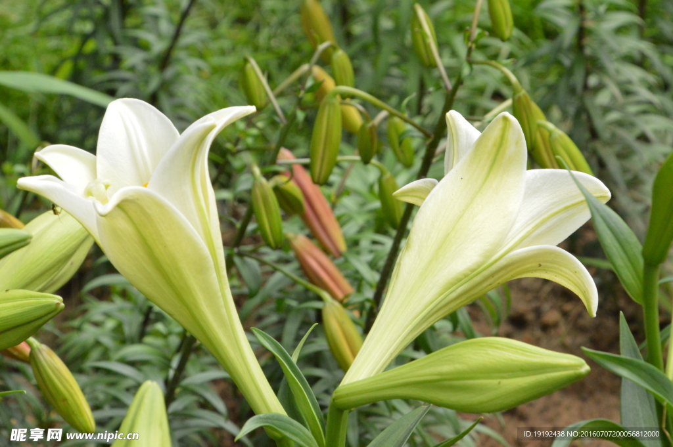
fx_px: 5183
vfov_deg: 4.9
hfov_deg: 7.4
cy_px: 224
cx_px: 336
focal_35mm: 278
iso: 3200
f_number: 18
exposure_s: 1/250
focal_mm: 185
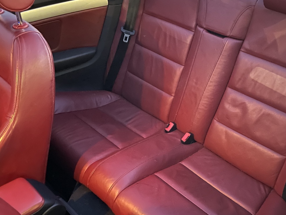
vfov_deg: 37.7
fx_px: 314
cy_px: 116
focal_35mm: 38
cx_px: 165
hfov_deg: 48.8
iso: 2000
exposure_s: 1/15
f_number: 1.6
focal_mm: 4.2
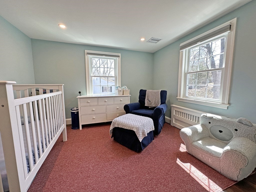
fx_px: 104
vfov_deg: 85.7
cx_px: 128
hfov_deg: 102.1
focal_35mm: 14
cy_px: 96
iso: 100
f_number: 2.2
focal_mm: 2.22
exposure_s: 1/120
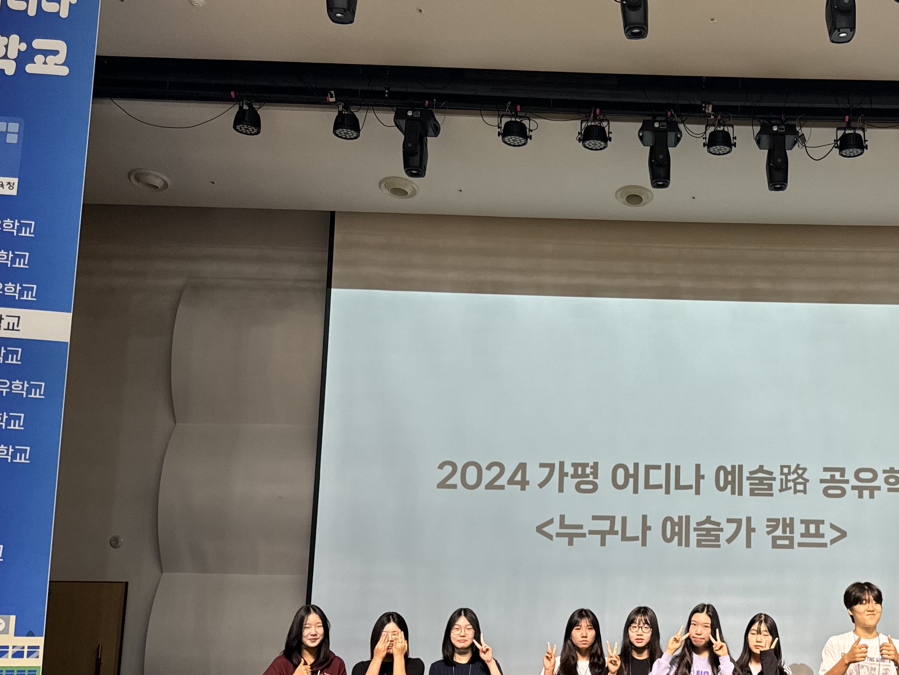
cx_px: 723
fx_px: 1195
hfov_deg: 39.6
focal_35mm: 46
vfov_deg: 31.3
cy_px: 453
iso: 100
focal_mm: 6.76
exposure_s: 1/60
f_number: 1.78
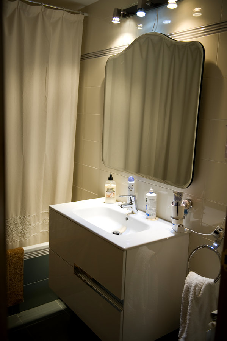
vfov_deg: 54.5
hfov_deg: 37.8
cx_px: 114
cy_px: 170
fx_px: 331
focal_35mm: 35
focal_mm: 35
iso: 200
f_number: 2.8
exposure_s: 1/30
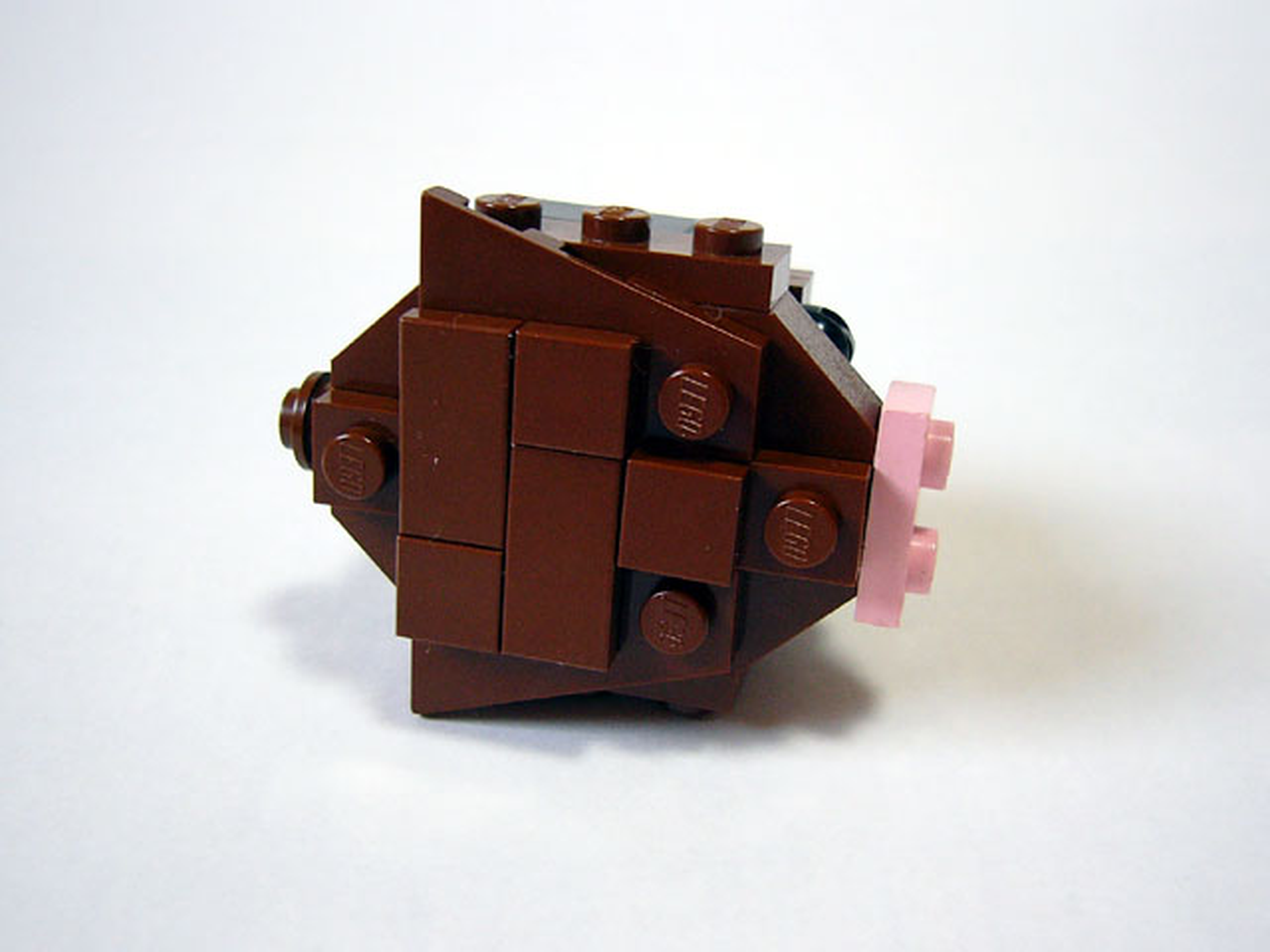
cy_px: 476
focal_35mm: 35
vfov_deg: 40.7
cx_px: 635
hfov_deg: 52.6
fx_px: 1284
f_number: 2.8
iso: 150
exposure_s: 1/15
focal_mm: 5.8
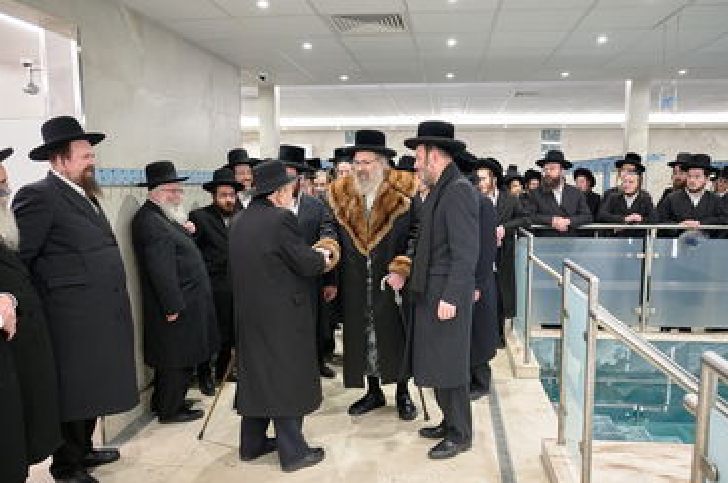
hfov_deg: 63.7
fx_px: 585
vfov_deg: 44.8
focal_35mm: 29
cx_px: 393
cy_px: 254
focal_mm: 26
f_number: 2.8
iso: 3200
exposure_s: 1/160
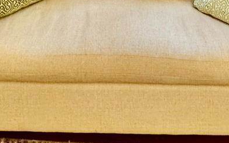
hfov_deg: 35.7
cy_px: -163
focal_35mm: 57
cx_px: 111
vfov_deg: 16.1
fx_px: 356
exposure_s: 1/60
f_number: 2.2
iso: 320
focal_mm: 2.22
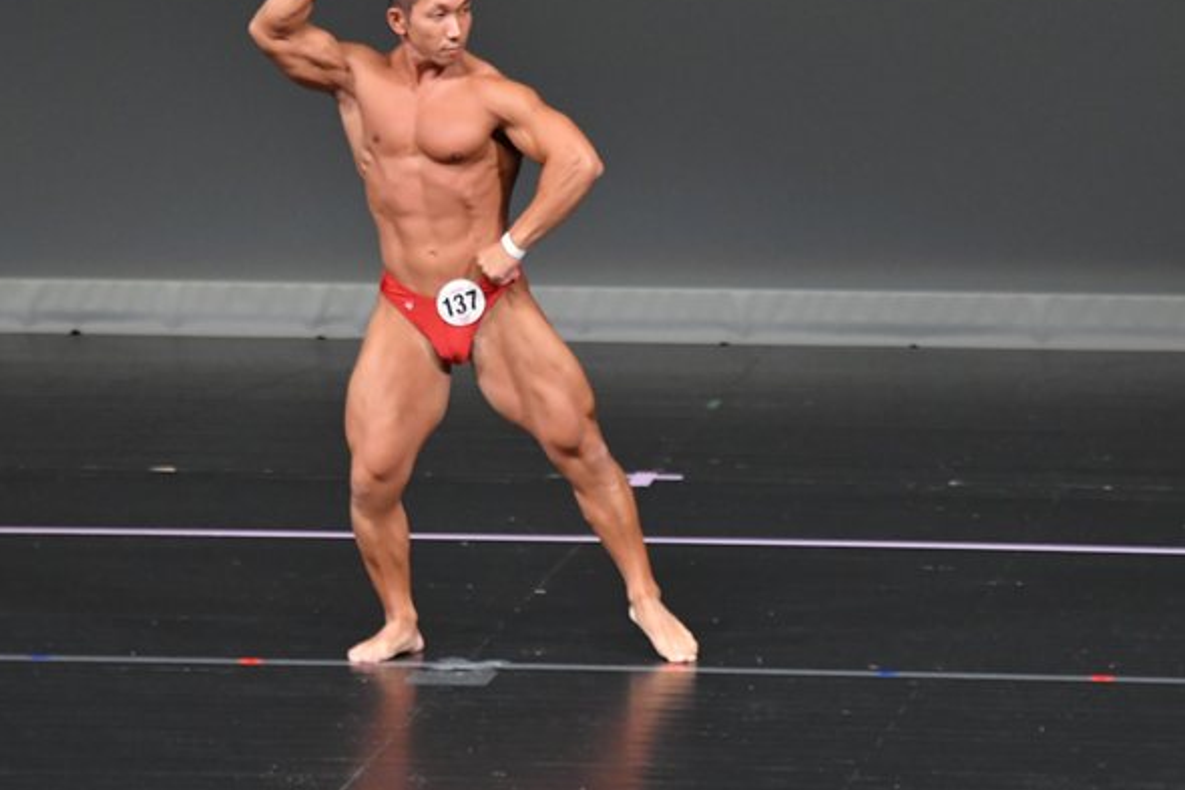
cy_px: 295
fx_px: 14906
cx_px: 618
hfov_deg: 4.6
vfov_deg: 3.0
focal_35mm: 453
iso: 4000
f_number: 5.6
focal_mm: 230
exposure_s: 1/400
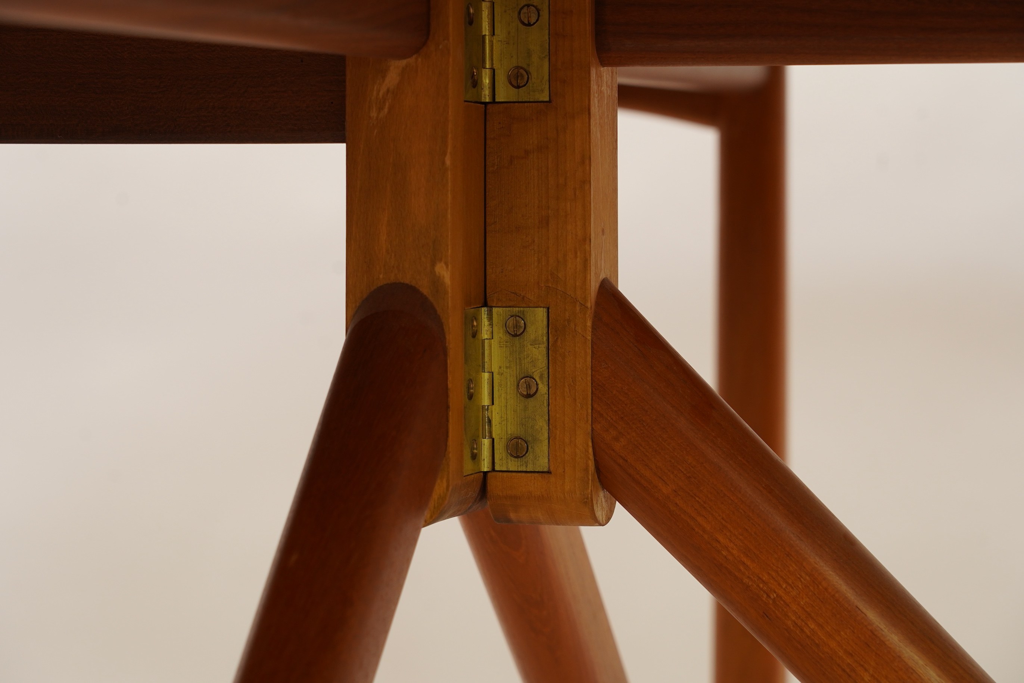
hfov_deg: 19.5
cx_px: 512
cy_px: 342
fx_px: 2987
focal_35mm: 105
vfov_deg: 13.0
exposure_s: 1/125
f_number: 6.3
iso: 800
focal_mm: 105
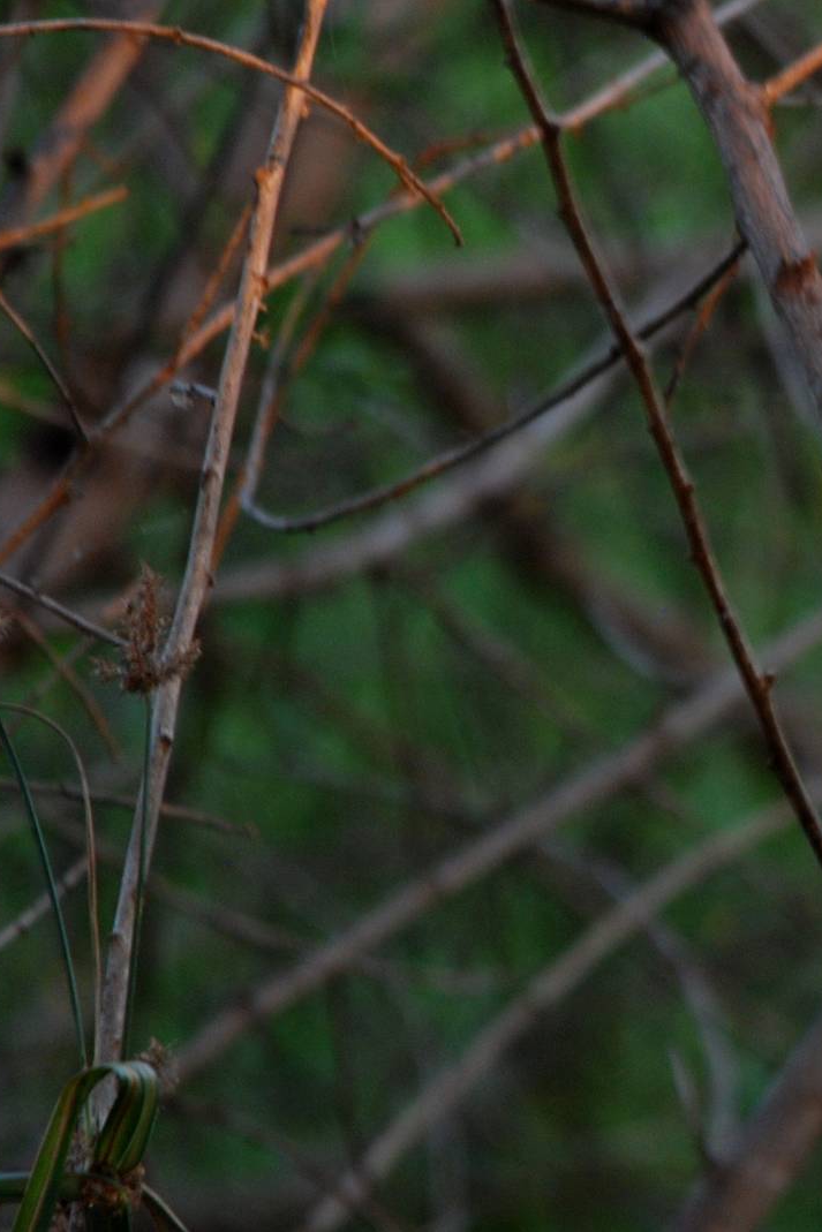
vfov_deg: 1.8
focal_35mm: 1124
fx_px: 38482
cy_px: 616
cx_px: 832
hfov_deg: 1.2
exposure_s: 1/60
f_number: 6.3
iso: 400
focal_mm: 500
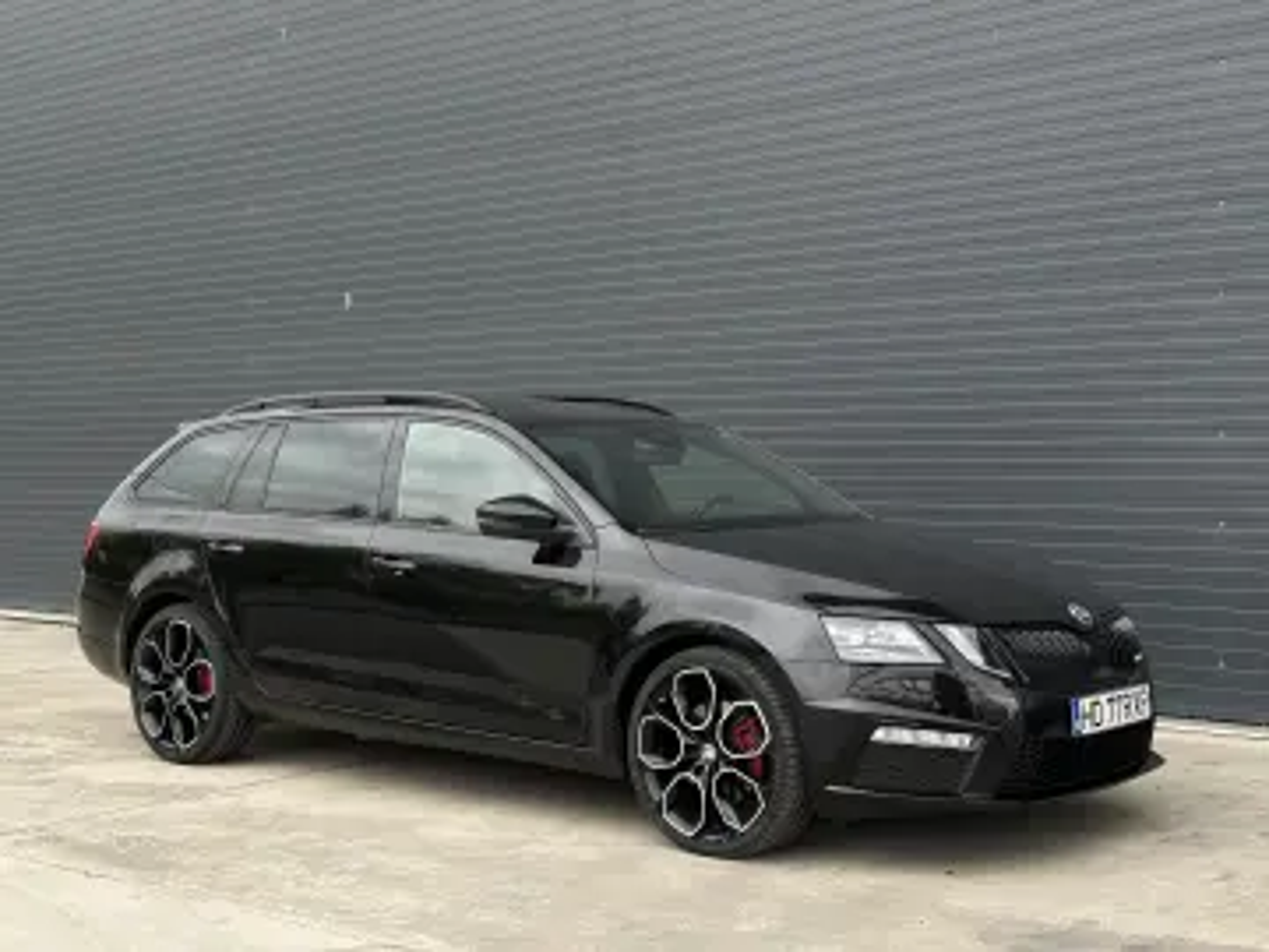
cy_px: 476
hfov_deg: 39.7
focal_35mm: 48
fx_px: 1760
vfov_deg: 30.3
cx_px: 634
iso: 64
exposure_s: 1/430
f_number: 1.78
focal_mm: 6.86
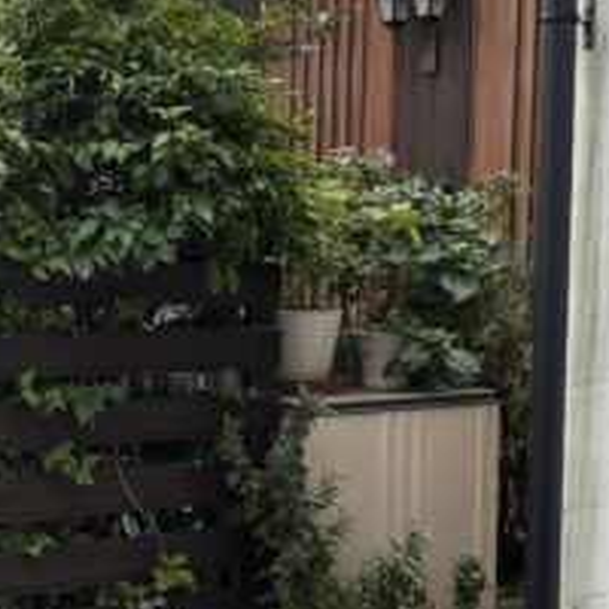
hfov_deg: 18.8
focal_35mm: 92
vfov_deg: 18.8
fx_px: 1831
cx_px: 167
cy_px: 423
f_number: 1.6
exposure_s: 1/228
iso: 40
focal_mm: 5.96
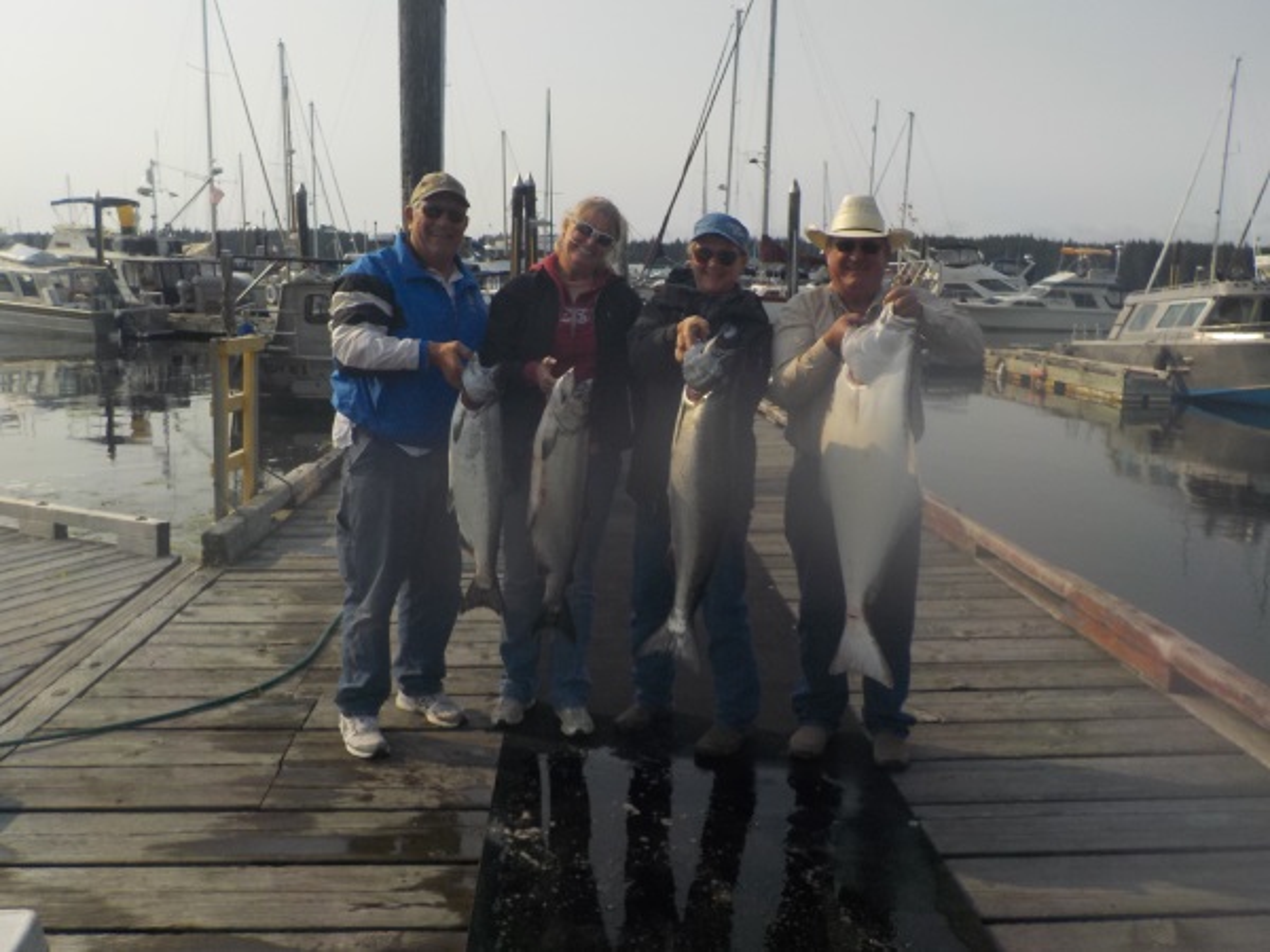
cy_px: 476
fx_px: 1101
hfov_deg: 60.0
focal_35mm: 30
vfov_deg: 46.8
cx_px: 635
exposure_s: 1/500
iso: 125
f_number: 6.6
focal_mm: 4.1
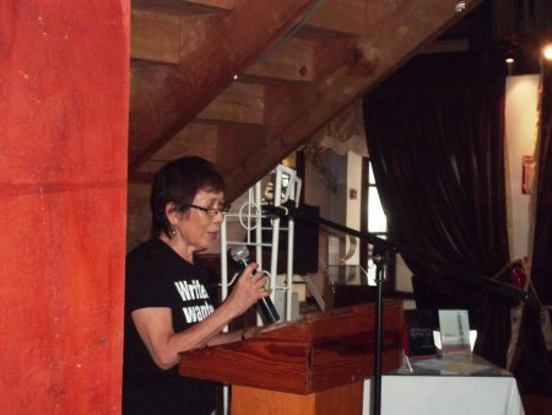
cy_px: 208
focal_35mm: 71
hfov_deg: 27.4
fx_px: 1133
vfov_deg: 20.7
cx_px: 276
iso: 400
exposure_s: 1/60
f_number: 4.2
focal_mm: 12.6
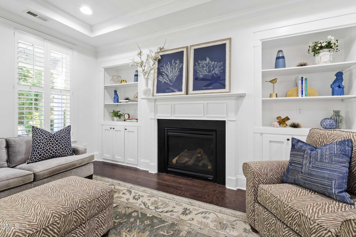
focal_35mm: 15
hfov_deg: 100.4
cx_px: 178
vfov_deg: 77.3
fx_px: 148
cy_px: 118
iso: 100
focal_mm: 10
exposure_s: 1.3
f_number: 8
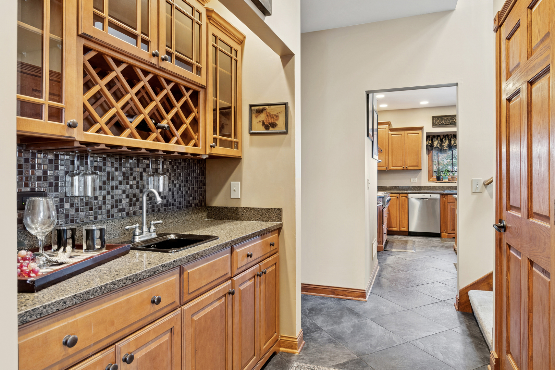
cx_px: 278
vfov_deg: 59.5
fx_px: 324
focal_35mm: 21
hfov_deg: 81.2
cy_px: 185
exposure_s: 1/2
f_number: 8
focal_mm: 14
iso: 250
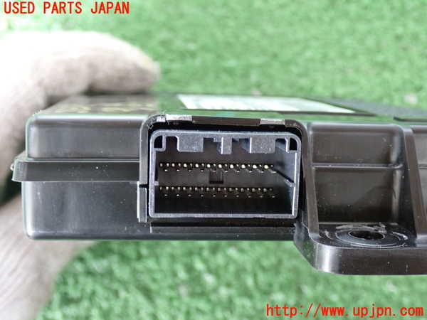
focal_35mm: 50
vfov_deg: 29.1
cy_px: 160
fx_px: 617
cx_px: 214
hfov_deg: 38.2
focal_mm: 9.01
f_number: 3.2
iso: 800
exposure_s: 1/20
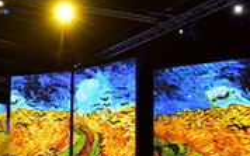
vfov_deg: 26.4
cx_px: 66
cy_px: 119
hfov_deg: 40.8
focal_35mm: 48
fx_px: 327
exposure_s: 1/3
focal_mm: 14
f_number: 2.8
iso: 400
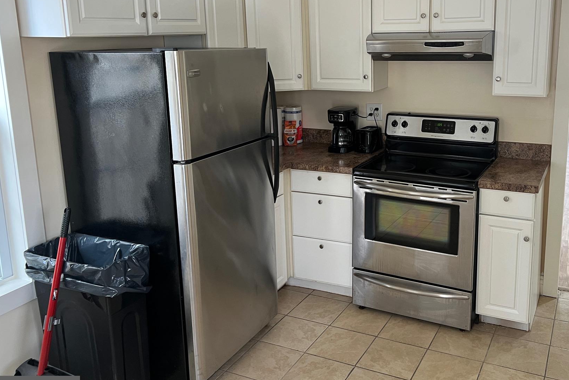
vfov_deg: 38.6
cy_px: 136
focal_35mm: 34
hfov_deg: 55.2
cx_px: 350
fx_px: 537
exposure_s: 1/81
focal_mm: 5.7
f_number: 1.5
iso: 125
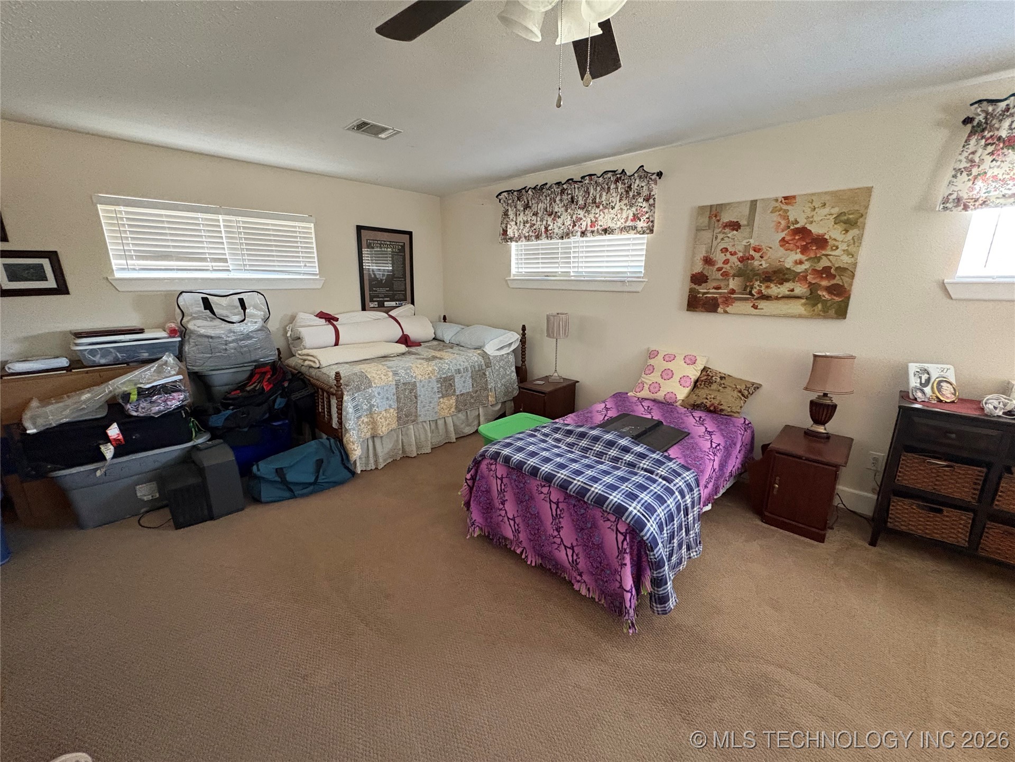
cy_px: 381
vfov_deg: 85.7
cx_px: 508
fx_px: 411
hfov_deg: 102.1
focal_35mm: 14
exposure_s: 1/52
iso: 800
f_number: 2.2
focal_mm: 2.22
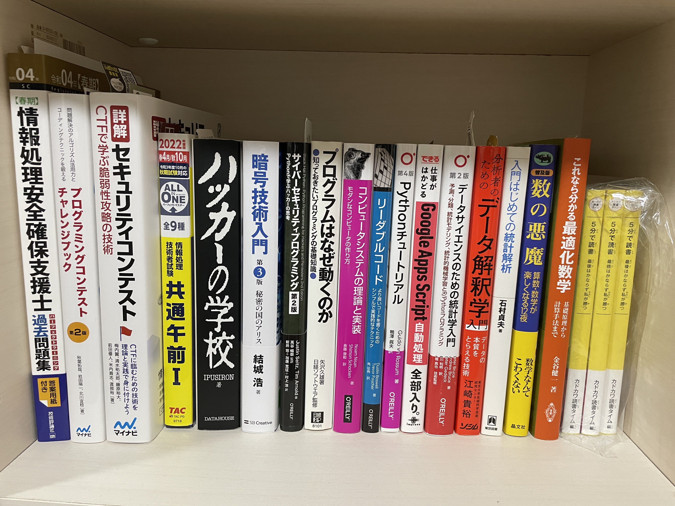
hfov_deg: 67.3
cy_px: 253
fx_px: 507
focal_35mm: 26
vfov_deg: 53.1
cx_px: 338
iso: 250
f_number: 1.6
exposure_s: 1/50
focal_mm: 4.2
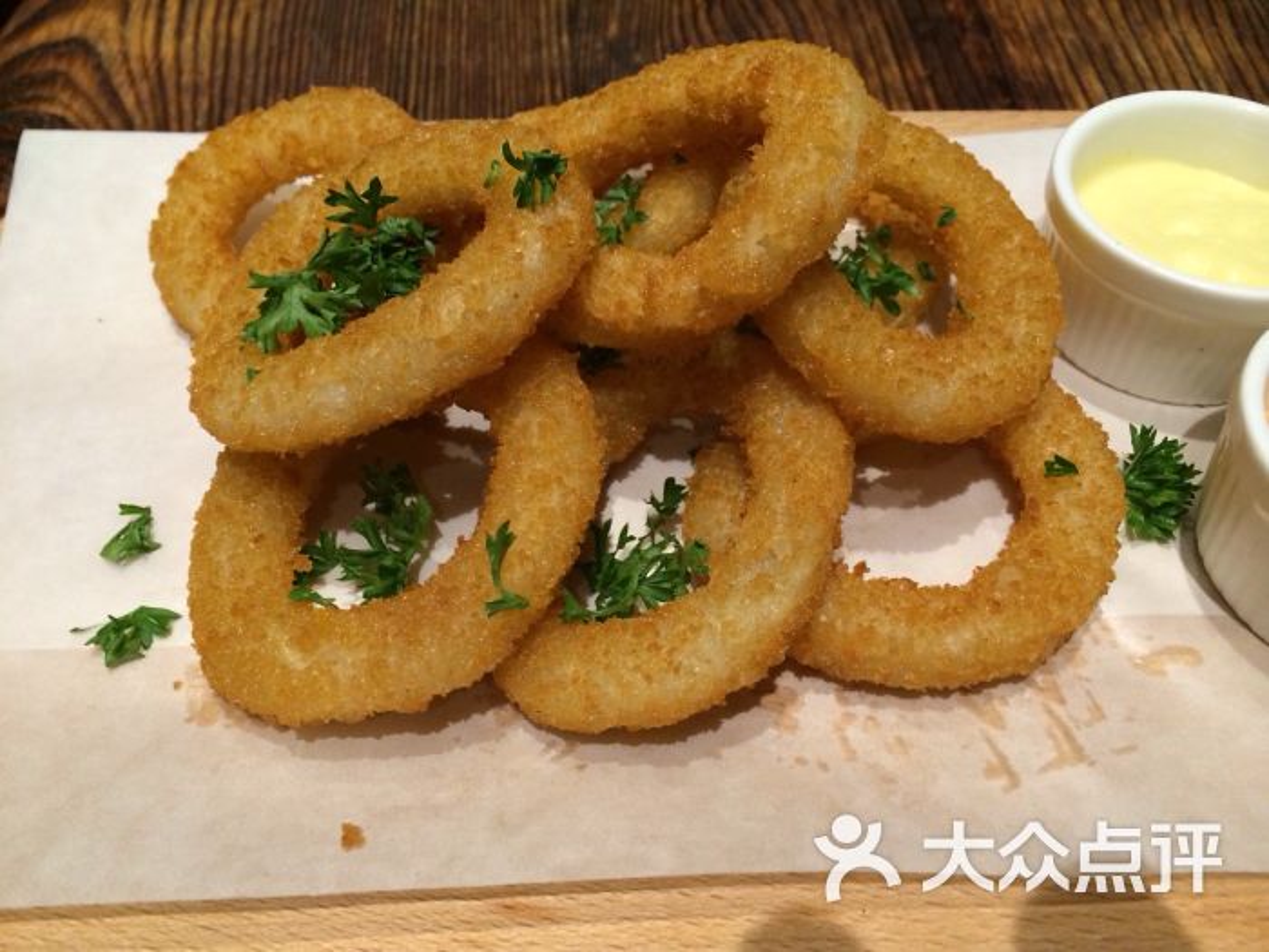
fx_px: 1100
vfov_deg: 46.8
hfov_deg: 60.0
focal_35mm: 30
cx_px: 634
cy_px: 476
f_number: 2.2
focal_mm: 4.12
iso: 160
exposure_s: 1/30
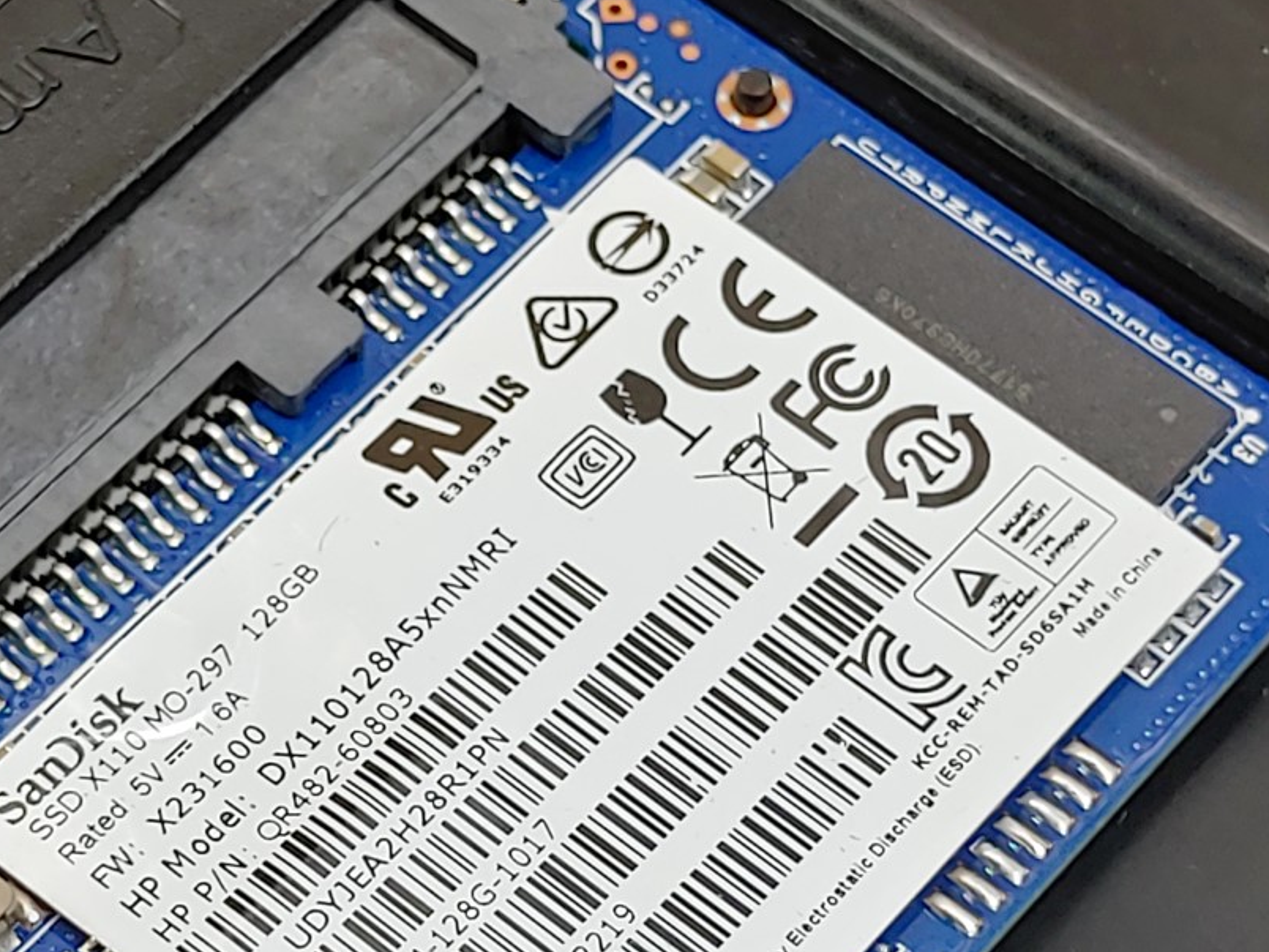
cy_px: 684
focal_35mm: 120
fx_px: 4399
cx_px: 464
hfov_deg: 16.4
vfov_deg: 12.3
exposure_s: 1/207
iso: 50
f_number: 1.8
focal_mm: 4.36
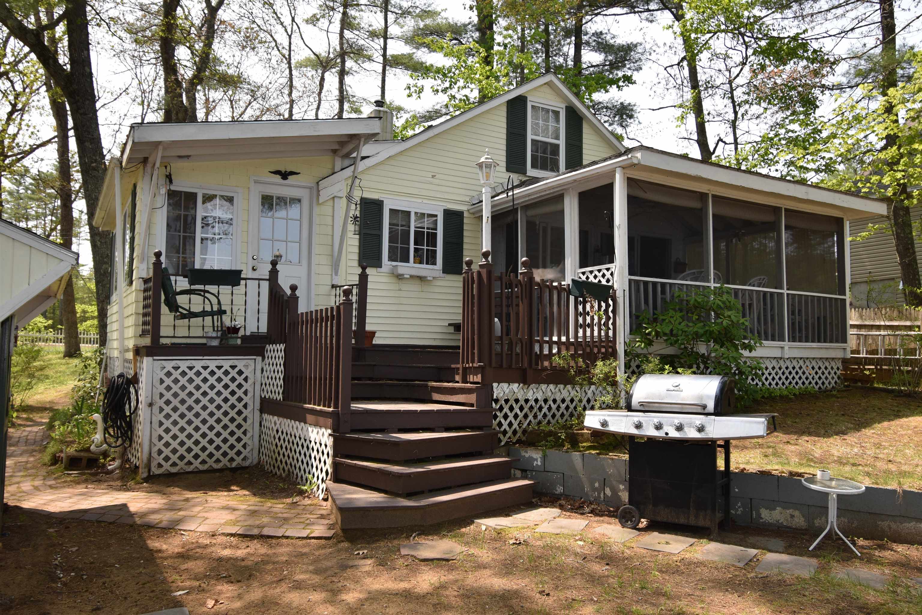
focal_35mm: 27
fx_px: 692
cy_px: 308
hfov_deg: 67.4
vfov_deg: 47.9
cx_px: 461
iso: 110
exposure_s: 1/200
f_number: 5.6
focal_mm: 18
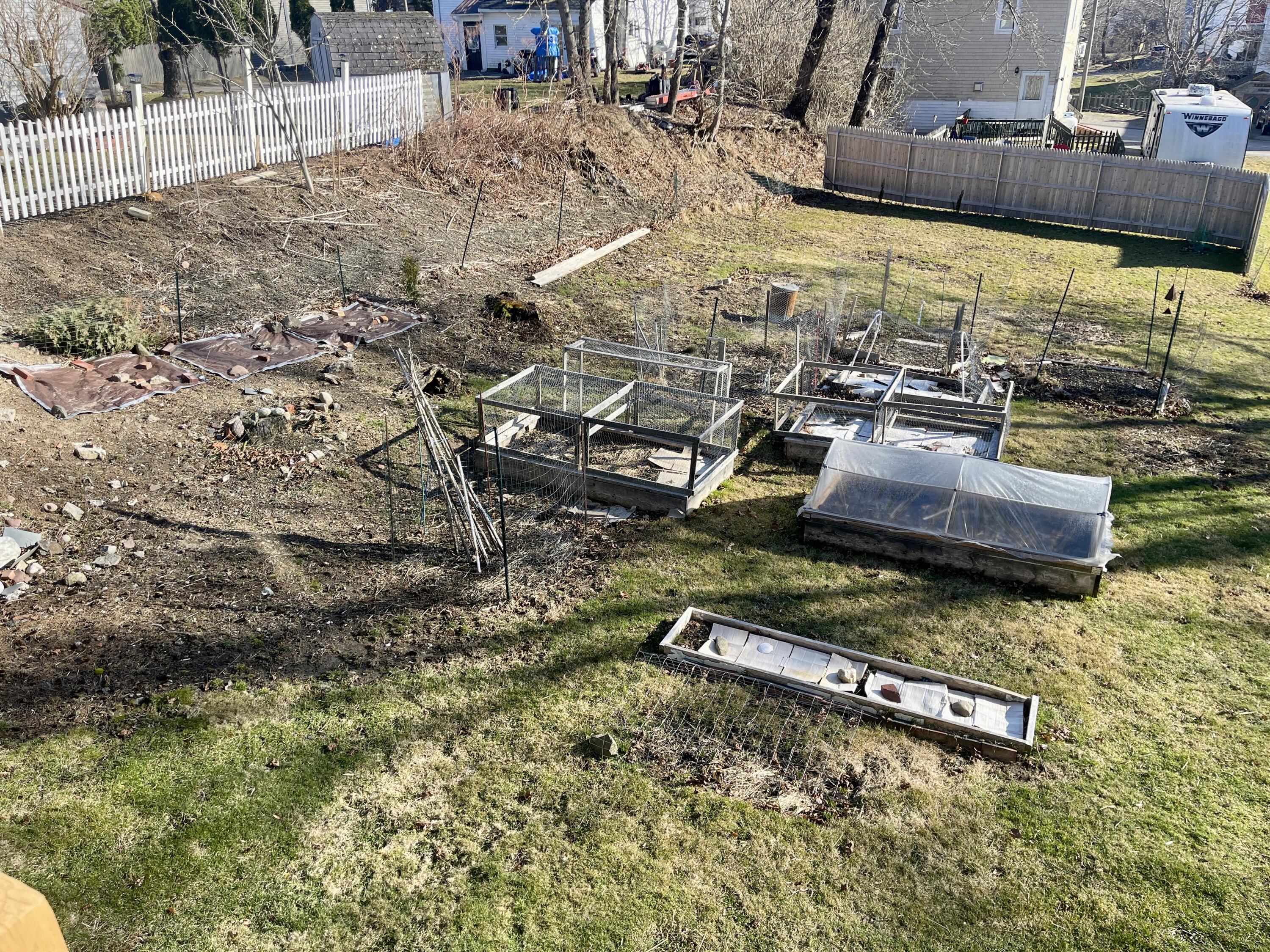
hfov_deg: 69.4
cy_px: 476
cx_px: 635
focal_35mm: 25
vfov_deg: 54.9
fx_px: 917
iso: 32
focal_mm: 5.1
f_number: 1.6
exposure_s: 1/1048
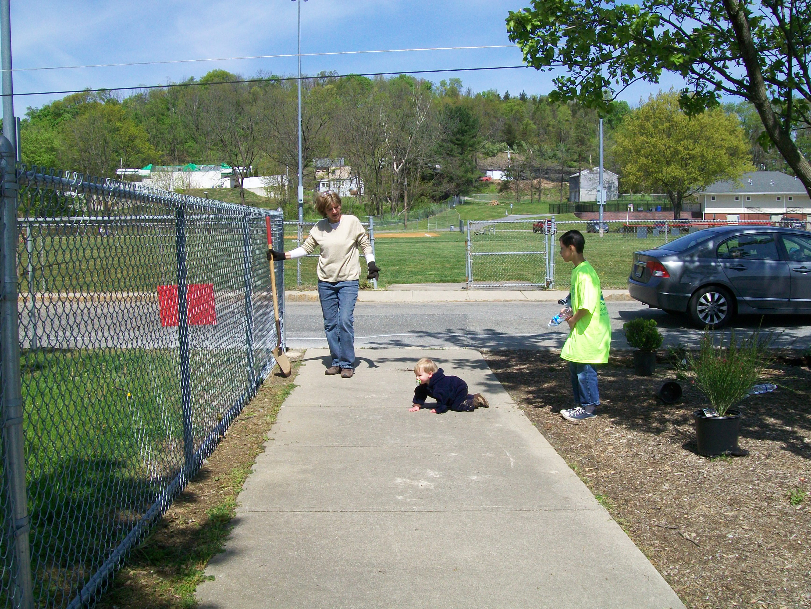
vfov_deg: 39.7
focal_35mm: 36
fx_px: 843
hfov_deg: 51.4
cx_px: 406
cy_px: 304
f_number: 4.8
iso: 64
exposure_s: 1/400
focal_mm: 6
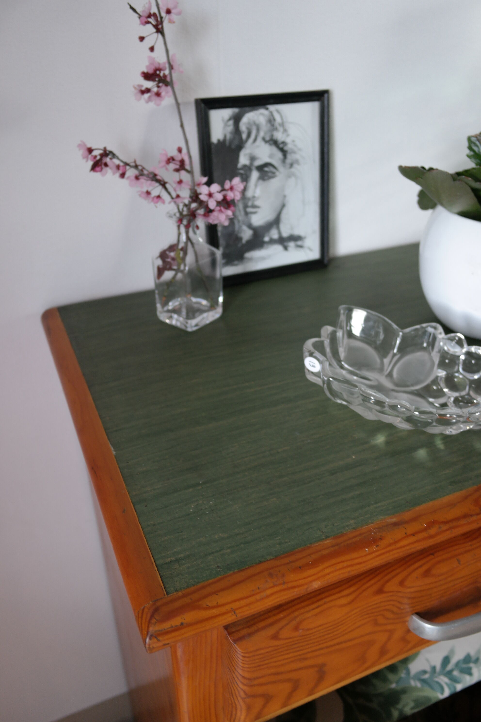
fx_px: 601
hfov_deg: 43.6
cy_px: 361
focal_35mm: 30
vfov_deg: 61.9
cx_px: 240
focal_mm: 20
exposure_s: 1/40
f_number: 3.5
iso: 400
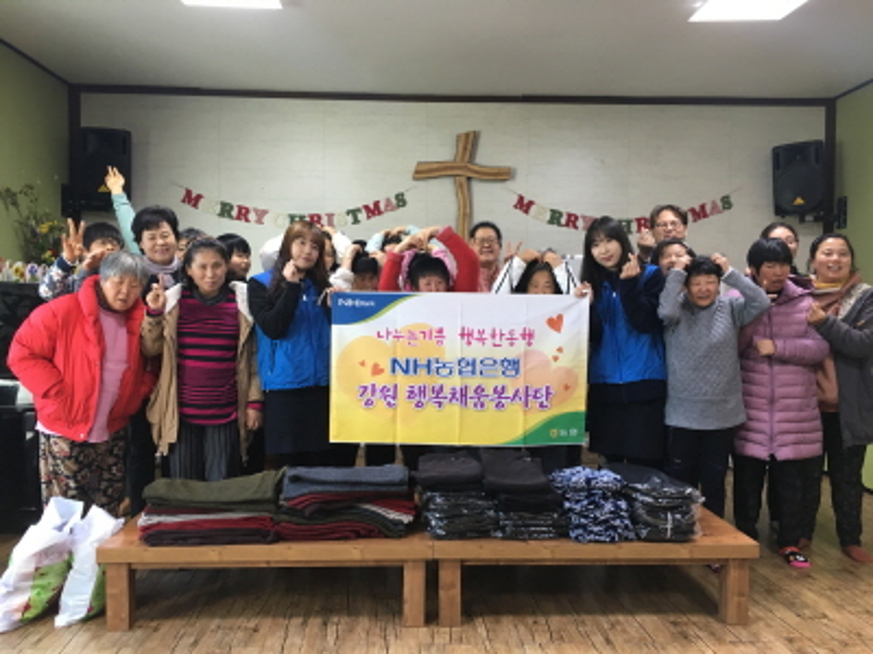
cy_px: 327
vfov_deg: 48.2
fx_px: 731
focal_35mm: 29
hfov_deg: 61.7
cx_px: 436
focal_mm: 4.15
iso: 64
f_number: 2.2
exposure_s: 1/30
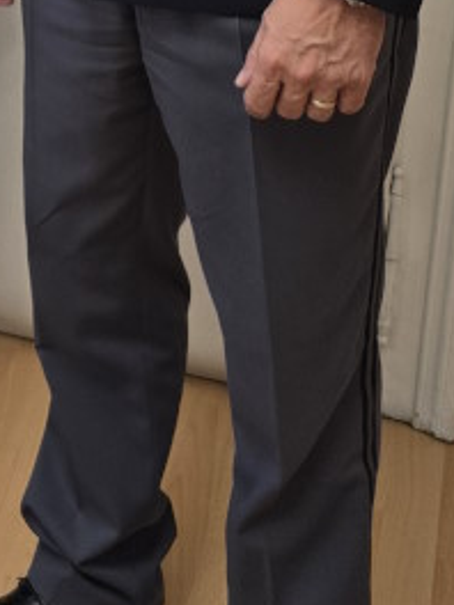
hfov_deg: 14.8
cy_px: -276
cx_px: -232
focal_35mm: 93
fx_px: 1626
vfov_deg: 18.8
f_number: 1.7
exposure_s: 1/100
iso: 250
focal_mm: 6.3
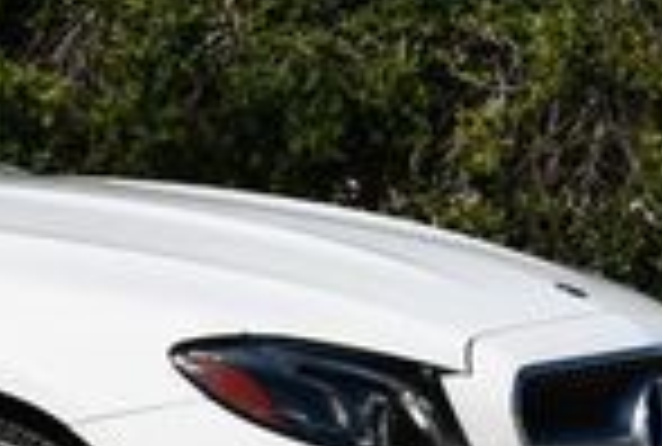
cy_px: 23
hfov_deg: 6.6
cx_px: -522
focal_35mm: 304
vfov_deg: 4.5
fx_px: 5607
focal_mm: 35
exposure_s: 1/400
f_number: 10
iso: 100
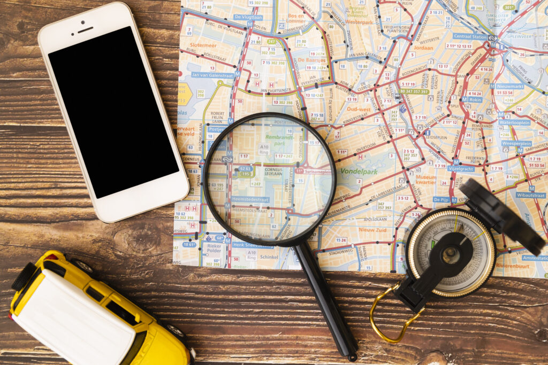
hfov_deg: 39.6
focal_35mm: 50
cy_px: 182
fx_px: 761
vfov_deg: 27.0
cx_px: 274
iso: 100
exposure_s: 1/5
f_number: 5.6
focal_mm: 50
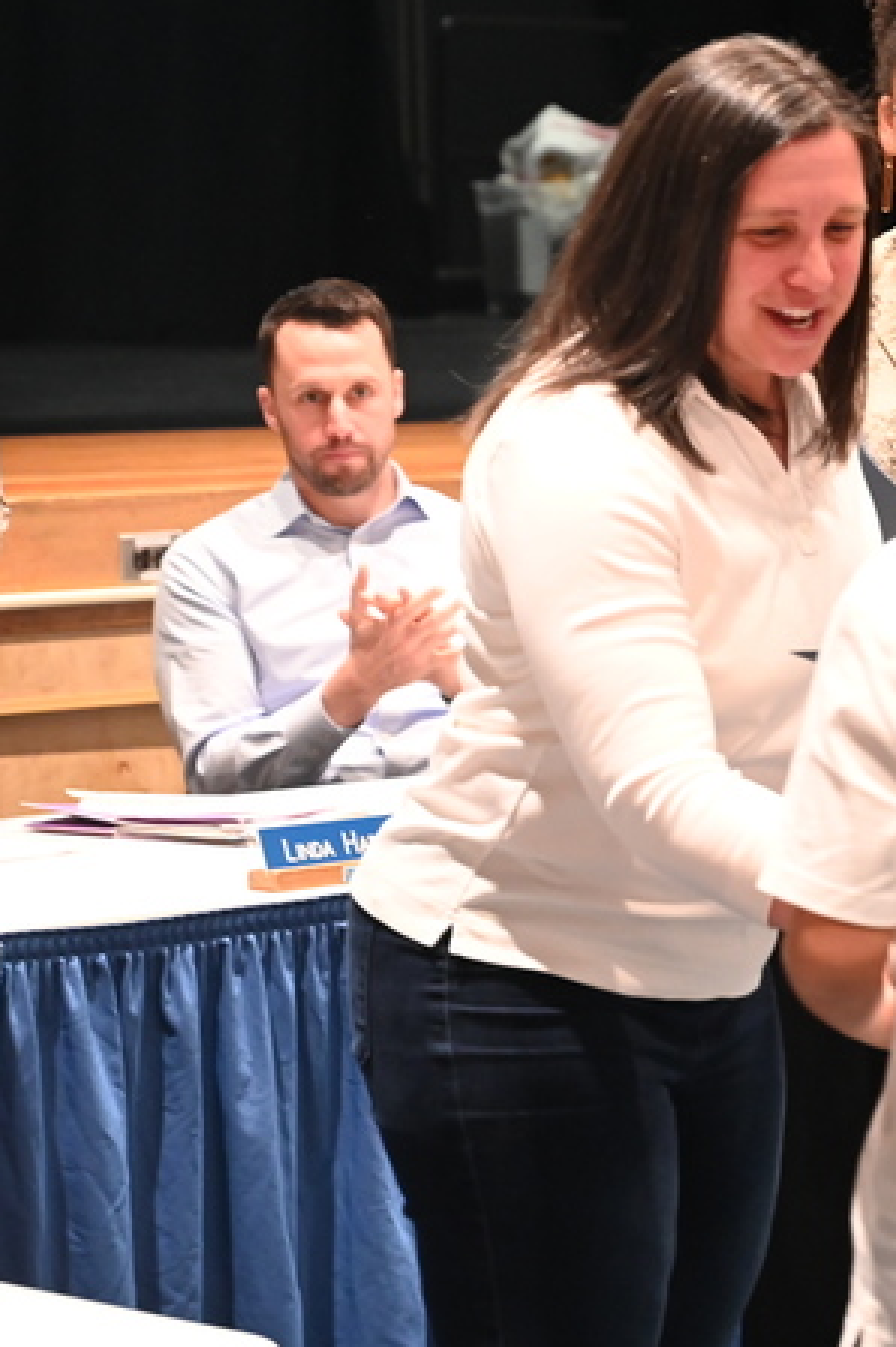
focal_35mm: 160
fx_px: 5982
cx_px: 914
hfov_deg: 8.5
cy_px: 621
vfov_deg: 12.8
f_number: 4
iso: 3200
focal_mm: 70
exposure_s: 1/60
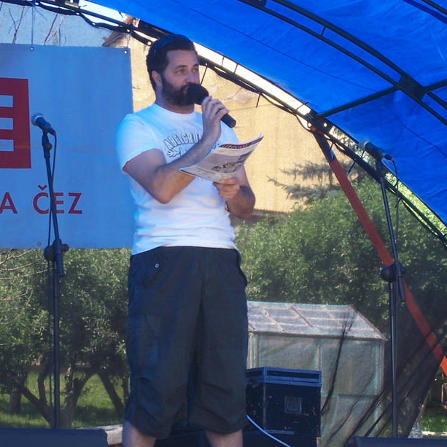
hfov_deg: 9.0
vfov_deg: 9.0
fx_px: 2849
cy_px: 174
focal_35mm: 195
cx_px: 224
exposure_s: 1/125
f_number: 4.8
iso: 80
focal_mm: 22
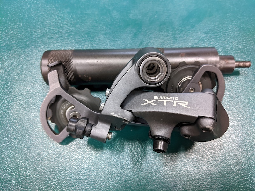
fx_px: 199
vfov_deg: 51.4
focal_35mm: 27
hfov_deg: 65.3
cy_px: 96
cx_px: 128
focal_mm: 4.38
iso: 277
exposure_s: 1/40
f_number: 1.73
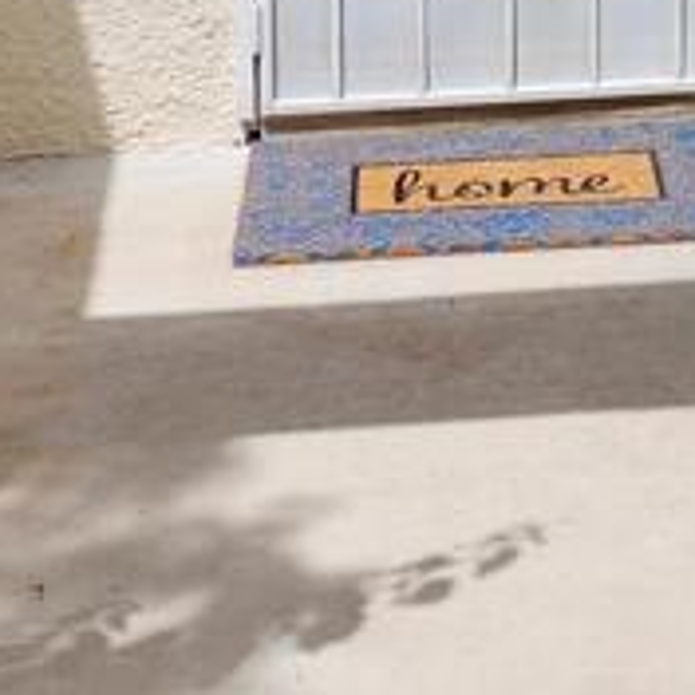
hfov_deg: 14.3
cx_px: 865
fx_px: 2680
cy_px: -438
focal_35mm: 118
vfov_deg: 13.6
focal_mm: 6.4
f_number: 1.8
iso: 12
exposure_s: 1/1789
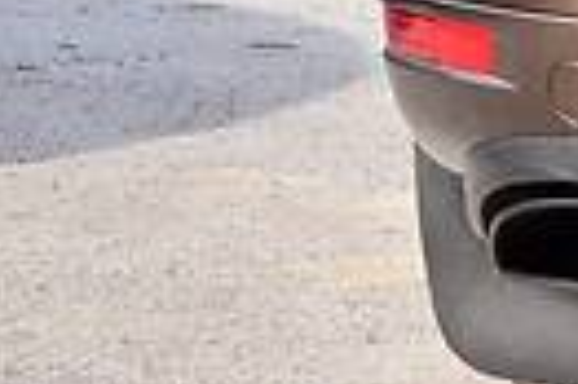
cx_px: 1465
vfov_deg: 5.1
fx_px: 4250
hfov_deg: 7.2
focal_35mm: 265
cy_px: -422
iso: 400
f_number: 10
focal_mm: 29
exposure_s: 1/200
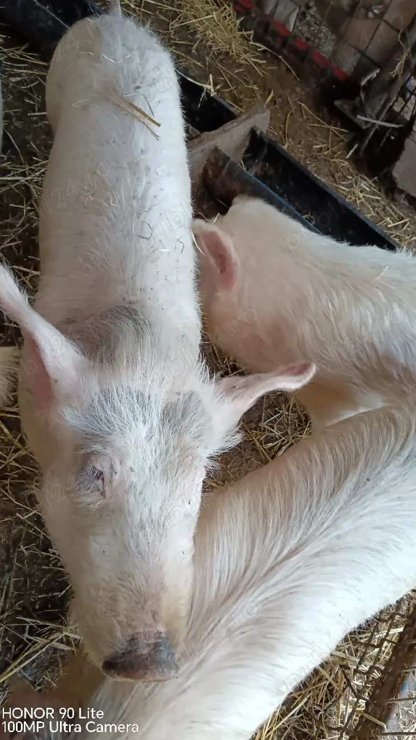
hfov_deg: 38.9
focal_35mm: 30
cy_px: 375
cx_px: 235
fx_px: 588
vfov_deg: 64.3
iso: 316
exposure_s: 1/120
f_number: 1.9
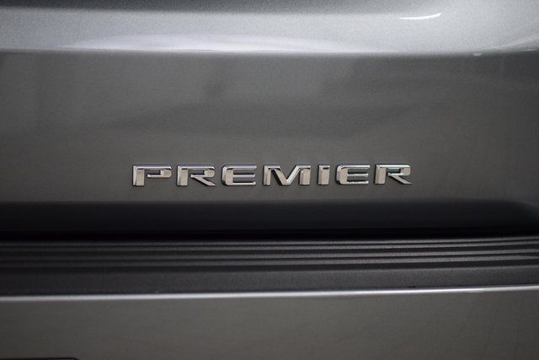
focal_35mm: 105
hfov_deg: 19.5
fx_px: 1572
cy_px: 180
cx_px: 270
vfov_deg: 13.0
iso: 1600
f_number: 3.2
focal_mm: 70
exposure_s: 1/125
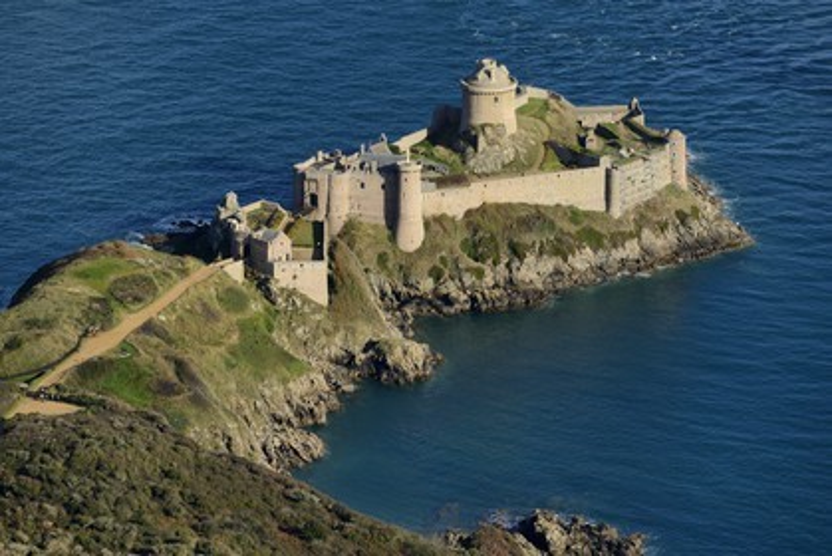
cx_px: 416
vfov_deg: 6.9
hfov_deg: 10.3
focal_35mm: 200
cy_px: 278
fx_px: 4625
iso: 400
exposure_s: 1/1600
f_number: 7.1
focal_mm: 200
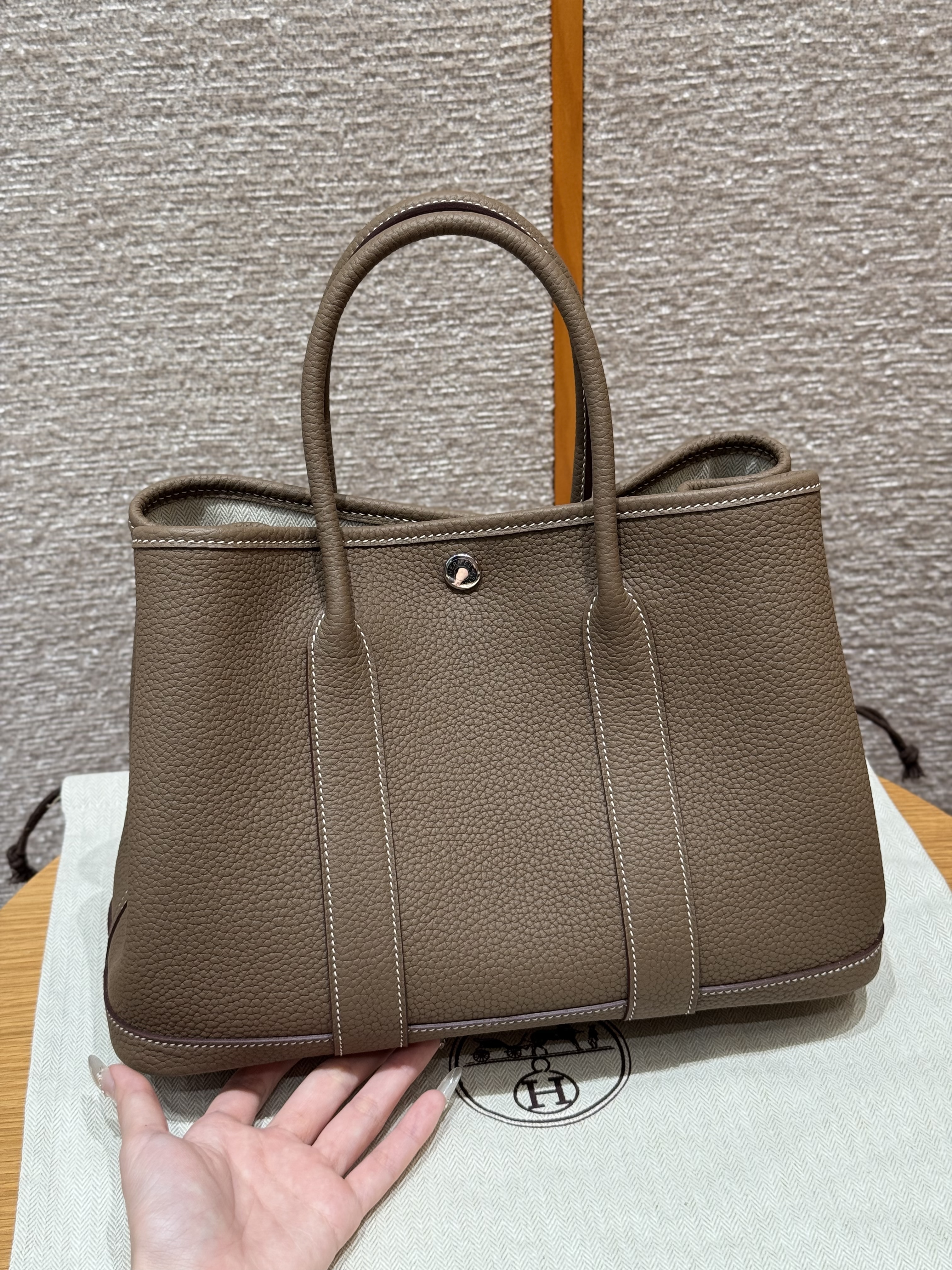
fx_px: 1760
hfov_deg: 30.3
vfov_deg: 39.7
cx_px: 476
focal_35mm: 48
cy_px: 635
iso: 64
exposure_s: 1/50
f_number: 1.78
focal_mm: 6.76
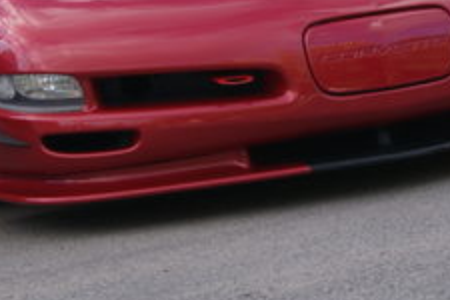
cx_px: 218
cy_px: 70
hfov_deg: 16.0
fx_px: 1600
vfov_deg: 10.7
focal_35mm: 128
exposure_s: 1/100
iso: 100
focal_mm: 30
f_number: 6.3
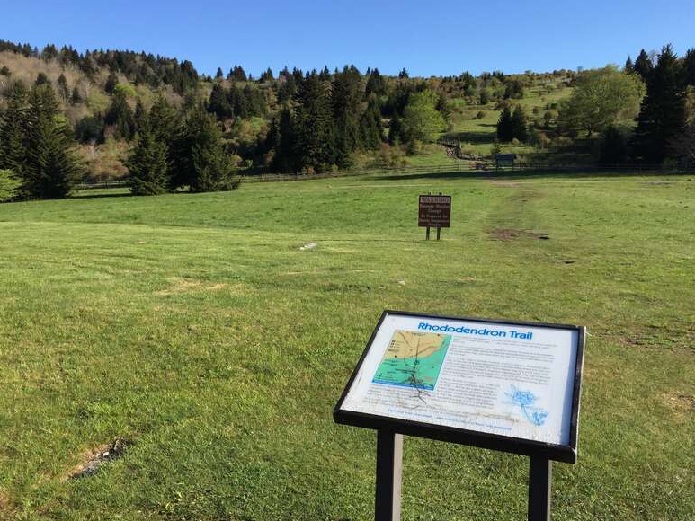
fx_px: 602
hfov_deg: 60.0
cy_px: 265
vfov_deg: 46.8
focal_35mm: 30
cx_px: 346
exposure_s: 1/1319
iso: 32
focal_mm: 4.15
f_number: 2.2
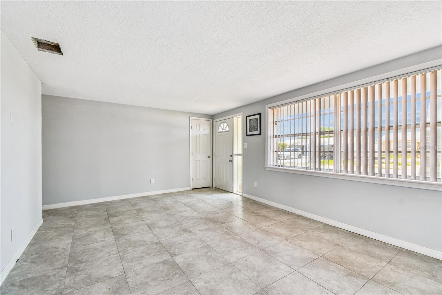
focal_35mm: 15
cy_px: 148
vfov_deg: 77.3
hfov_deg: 100.4
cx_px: 221
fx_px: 184
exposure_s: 1/8
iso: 100
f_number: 7.1
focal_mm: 10
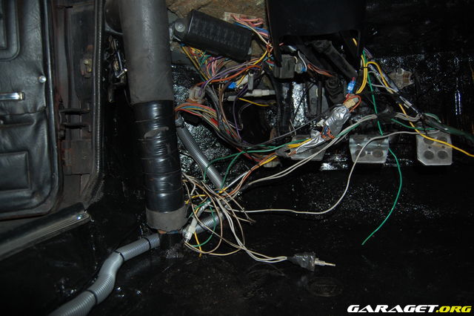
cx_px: 237
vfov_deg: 47.9
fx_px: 355
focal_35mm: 27
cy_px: 158
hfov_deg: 67.4
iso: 400
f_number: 3.5
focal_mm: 18
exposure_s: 1/60
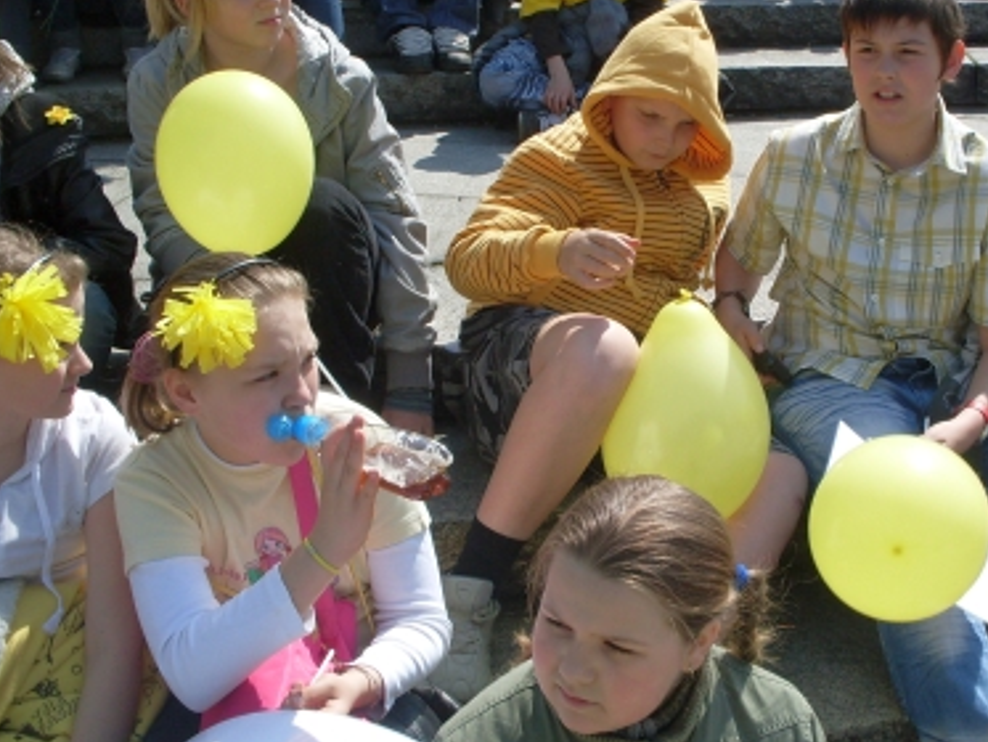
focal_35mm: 54
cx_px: 649
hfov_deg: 35.2
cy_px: 350
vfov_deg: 27.0
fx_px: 1542
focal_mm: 6.3
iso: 80
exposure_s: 1/180
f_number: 8.4
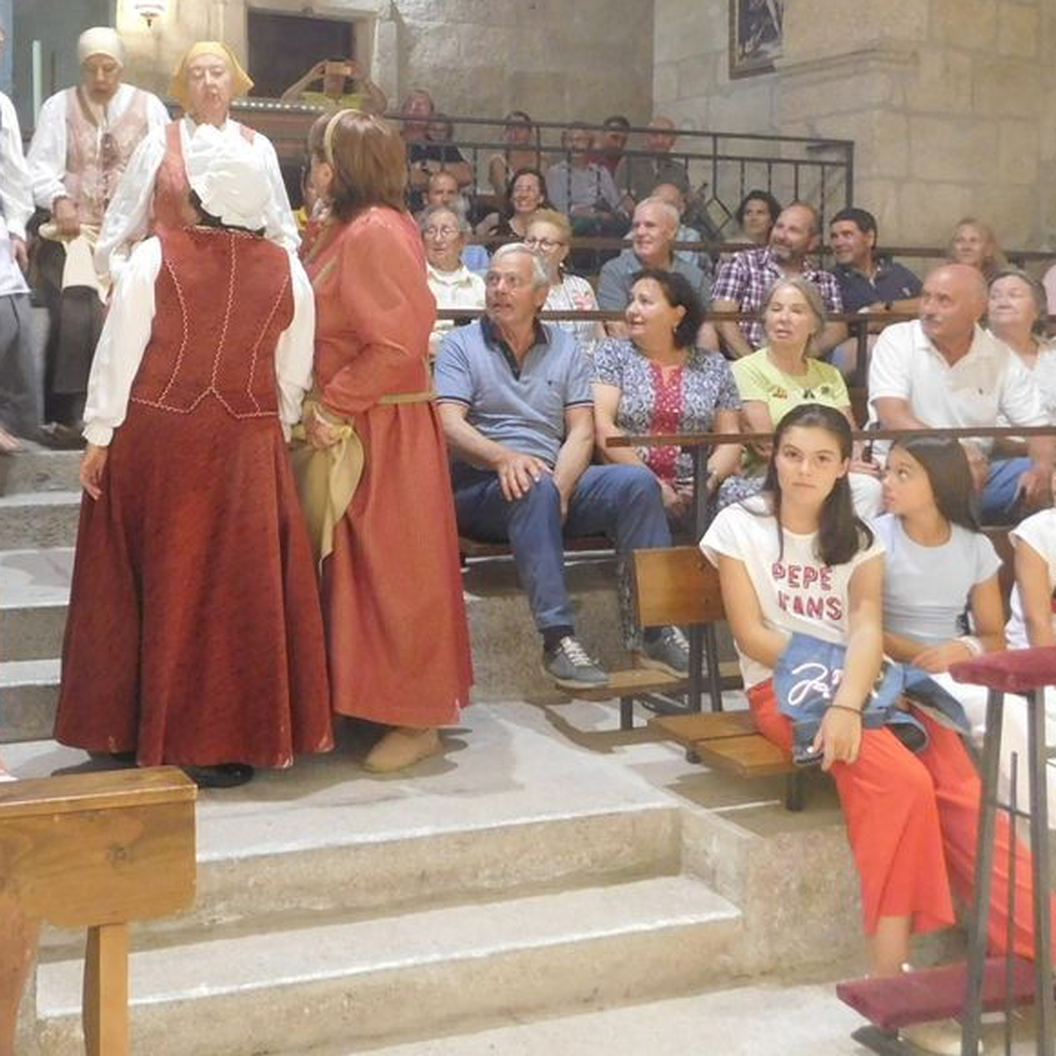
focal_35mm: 42
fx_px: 1450
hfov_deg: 38.5
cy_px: 333
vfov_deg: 39.4
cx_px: 211
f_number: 3
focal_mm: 4
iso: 400
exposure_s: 1/20
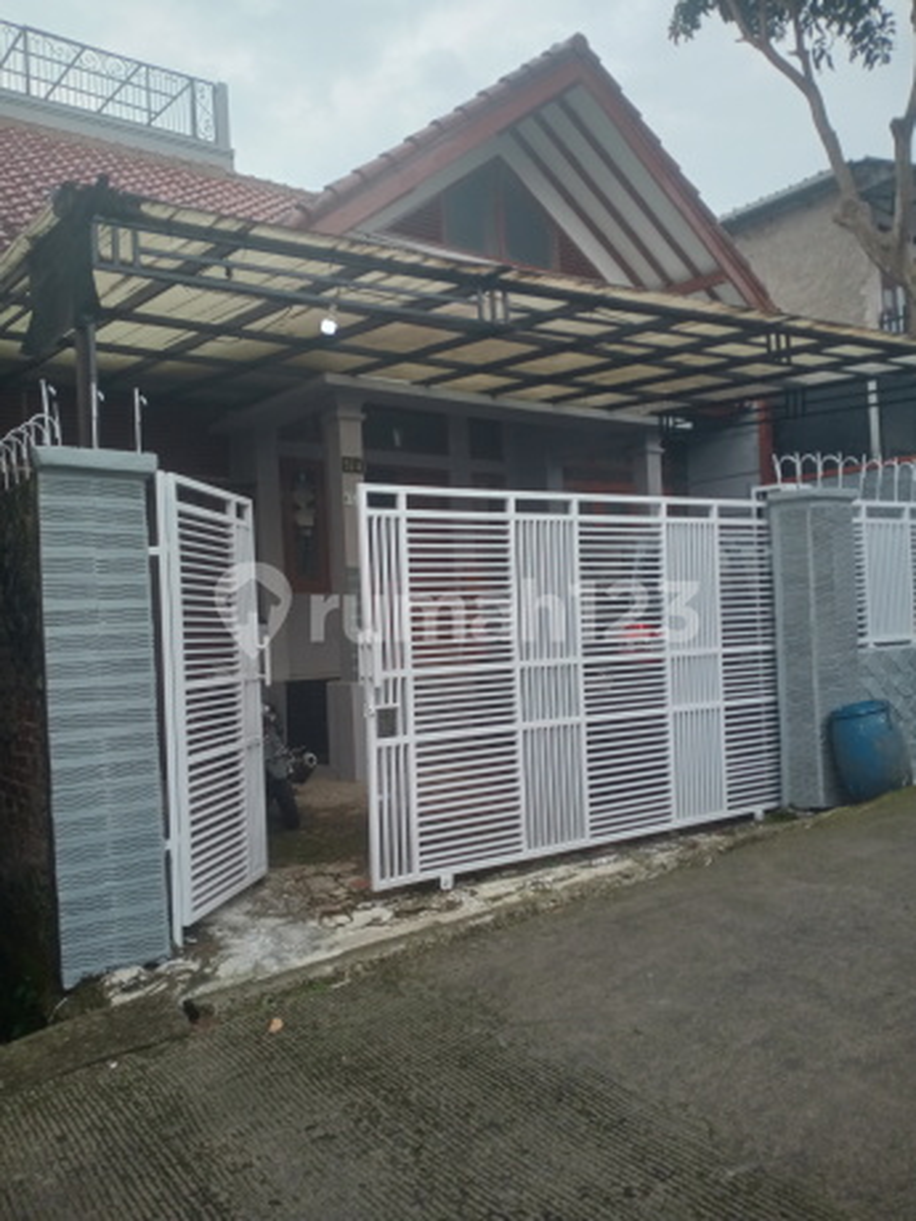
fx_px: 988
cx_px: 458
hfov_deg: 49.7
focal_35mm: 28
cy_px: 610
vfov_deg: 63.4
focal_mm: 4.05
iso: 111
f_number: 1.8
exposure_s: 1/515
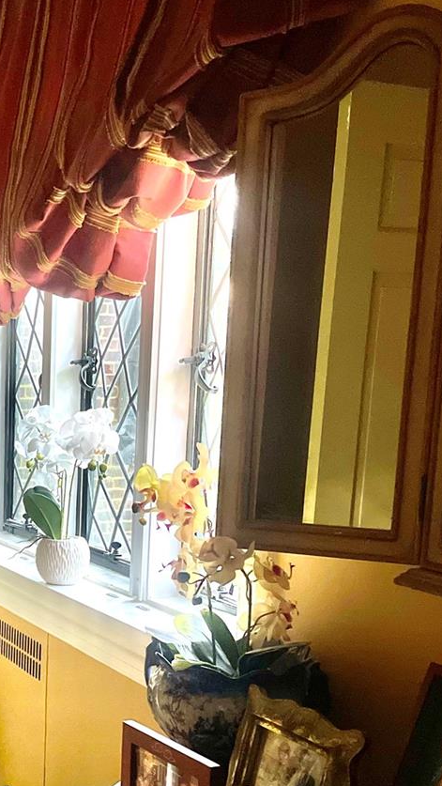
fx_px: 1083
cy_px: 593
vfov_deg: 38.8
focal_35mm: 52
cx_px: -55
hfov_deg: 21.7
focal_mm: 5.1
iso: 640
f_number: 1.6
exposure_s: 1/40
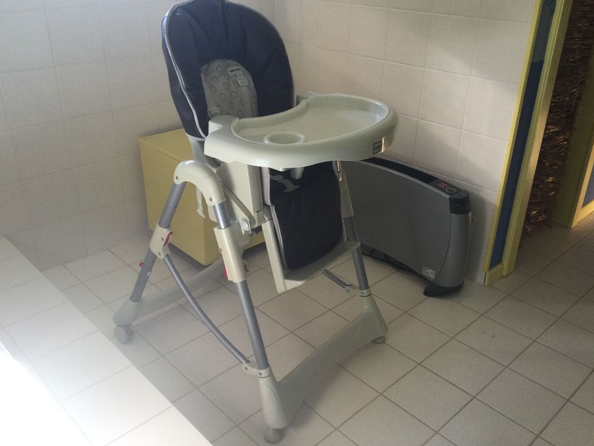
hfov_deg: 56.8
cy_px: 220
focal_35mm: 32
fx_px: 549
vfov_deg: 44.2
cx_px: 295
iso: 32
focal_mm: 3.3
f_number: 2.4
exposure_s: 1/33
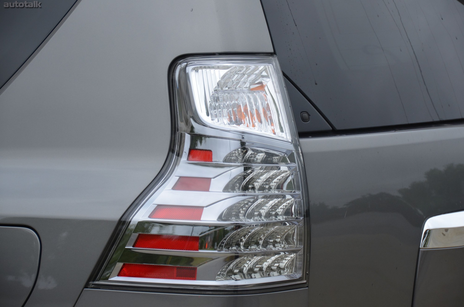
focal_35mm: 120
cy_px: 154
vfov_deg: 11.4
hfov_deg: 17.1
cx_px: 232
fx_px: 1544
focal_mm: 80
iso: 400
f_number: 5
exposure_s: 1/1250
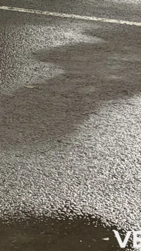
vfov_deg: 10.6
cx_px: -268
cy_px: -100
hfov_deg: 5.8
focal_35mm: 197
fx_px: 1309
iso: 250
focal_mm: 6.76
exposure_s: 1/50
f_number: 1.78
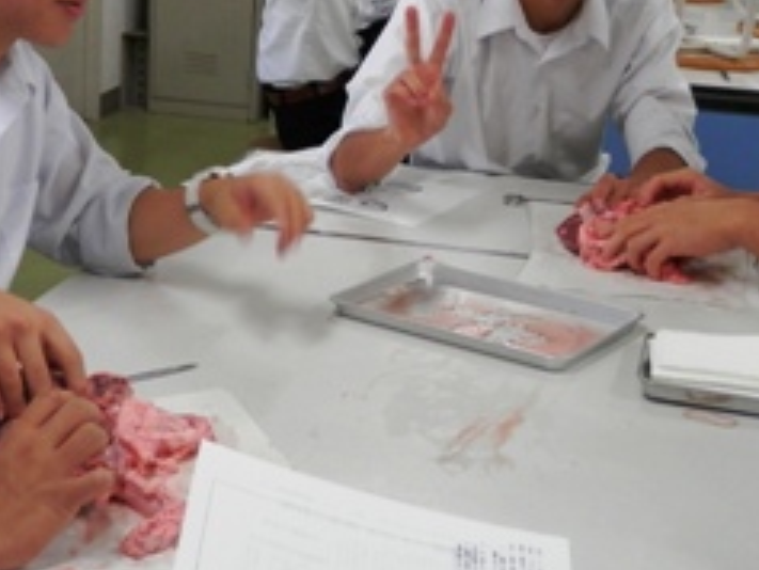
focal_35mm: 70
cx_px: 323
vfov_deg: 20.9
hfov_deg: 27.7
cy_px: 173
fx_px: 1536
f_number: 3.6
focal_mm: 6.6
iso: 200
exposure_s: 1/50
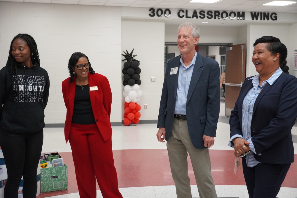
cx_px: 148
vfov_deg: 26.5
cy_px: 99
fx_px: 421
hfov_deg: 38.9
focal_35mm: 51
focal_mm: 34
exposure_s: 1/160
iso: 1600
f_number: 4.5
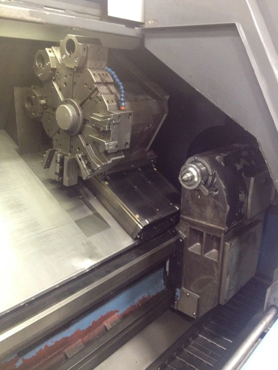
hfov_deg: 40.7
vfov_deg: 52.6
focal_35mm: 35
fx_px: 375
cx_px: 139
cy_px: 185
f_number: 2.4
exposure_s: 1/20
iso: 320
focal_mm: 4.28
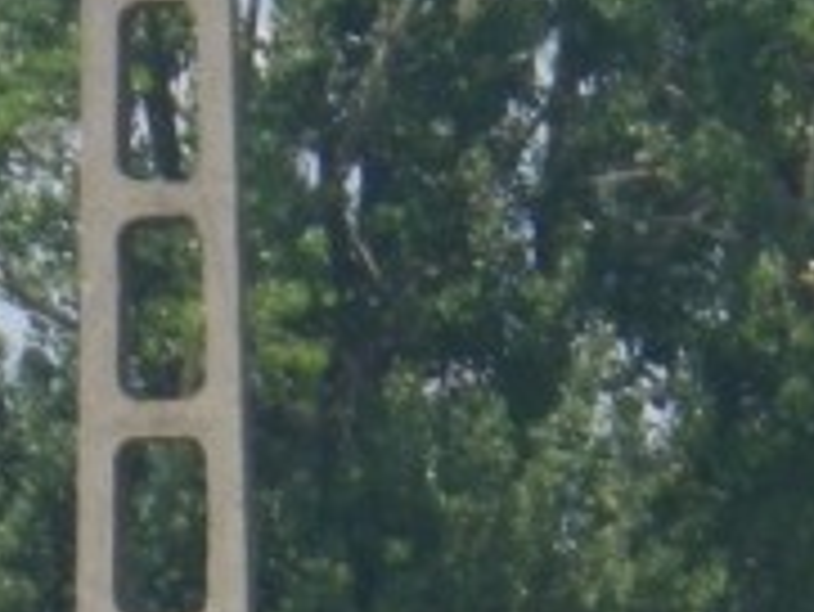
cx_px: 256
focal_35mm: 790
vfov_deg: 1.9
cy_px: 1350
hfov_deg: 2.5
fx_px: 18589
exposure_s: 1/250
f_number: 6.6
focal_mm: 25
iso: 80
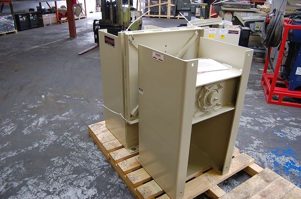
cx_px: 150
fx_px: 225
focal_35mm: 27
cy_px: 100
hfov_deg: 67.5
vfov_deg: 47.8
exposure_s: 1/50
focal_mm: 18
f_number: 3.5
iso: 400
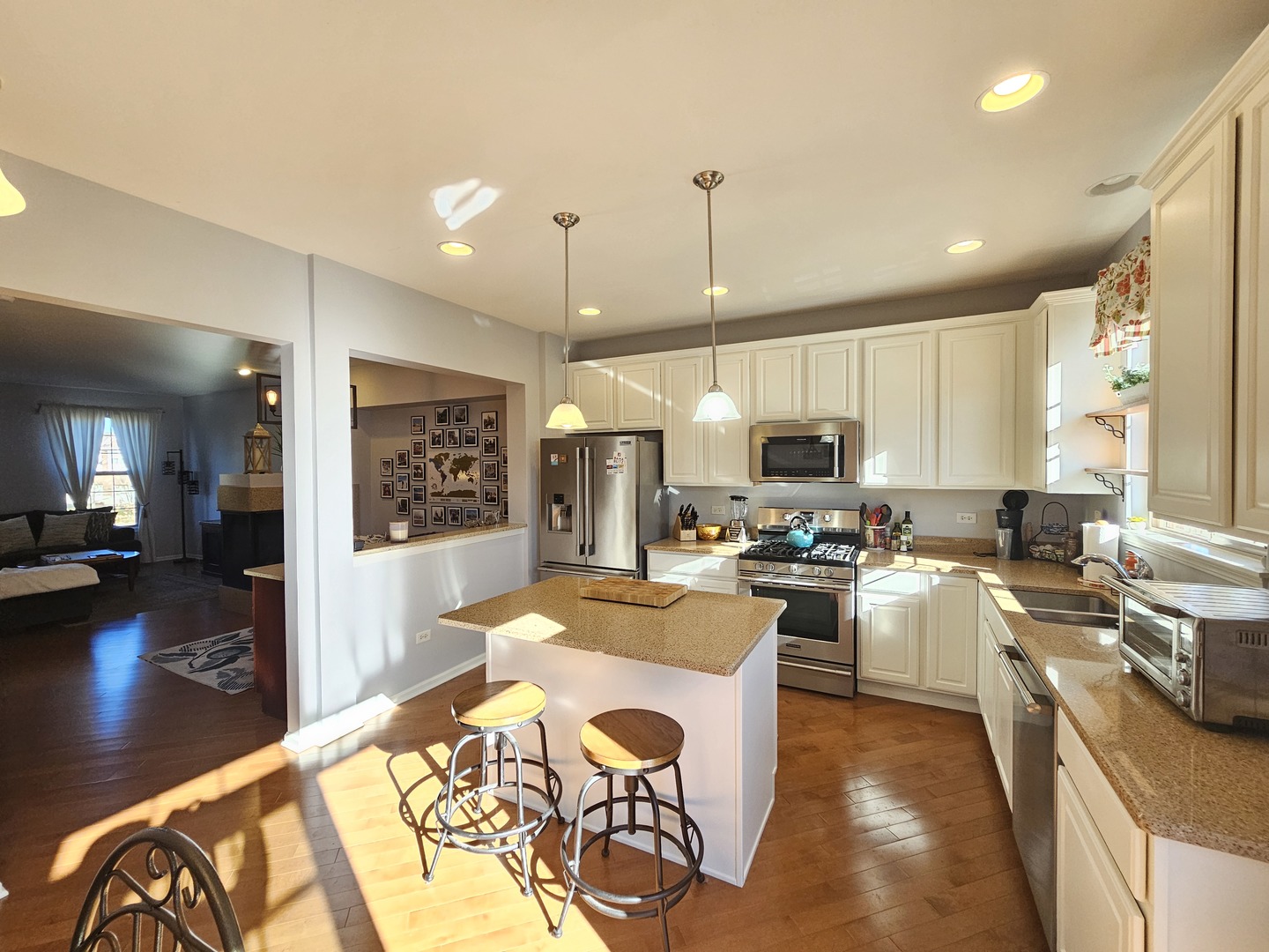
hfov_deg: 106.2
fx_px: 477
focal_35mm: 13
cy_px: 476
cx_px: 634
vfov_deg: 89.9
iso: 250
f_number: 2.2
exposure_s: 1/359
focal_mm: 2.2
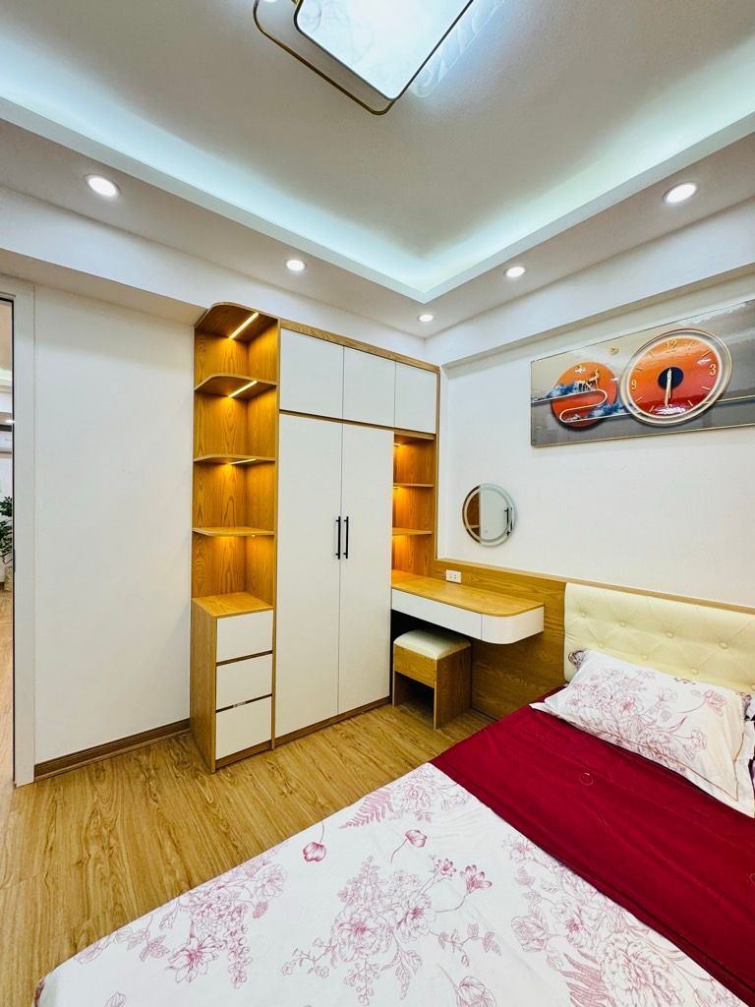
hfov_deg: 85.7
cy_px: 504
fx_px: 407
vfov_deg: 102.1
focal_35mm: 14
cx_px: 378
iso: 100
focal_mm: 2.22
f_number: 2.2
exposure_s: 1/100
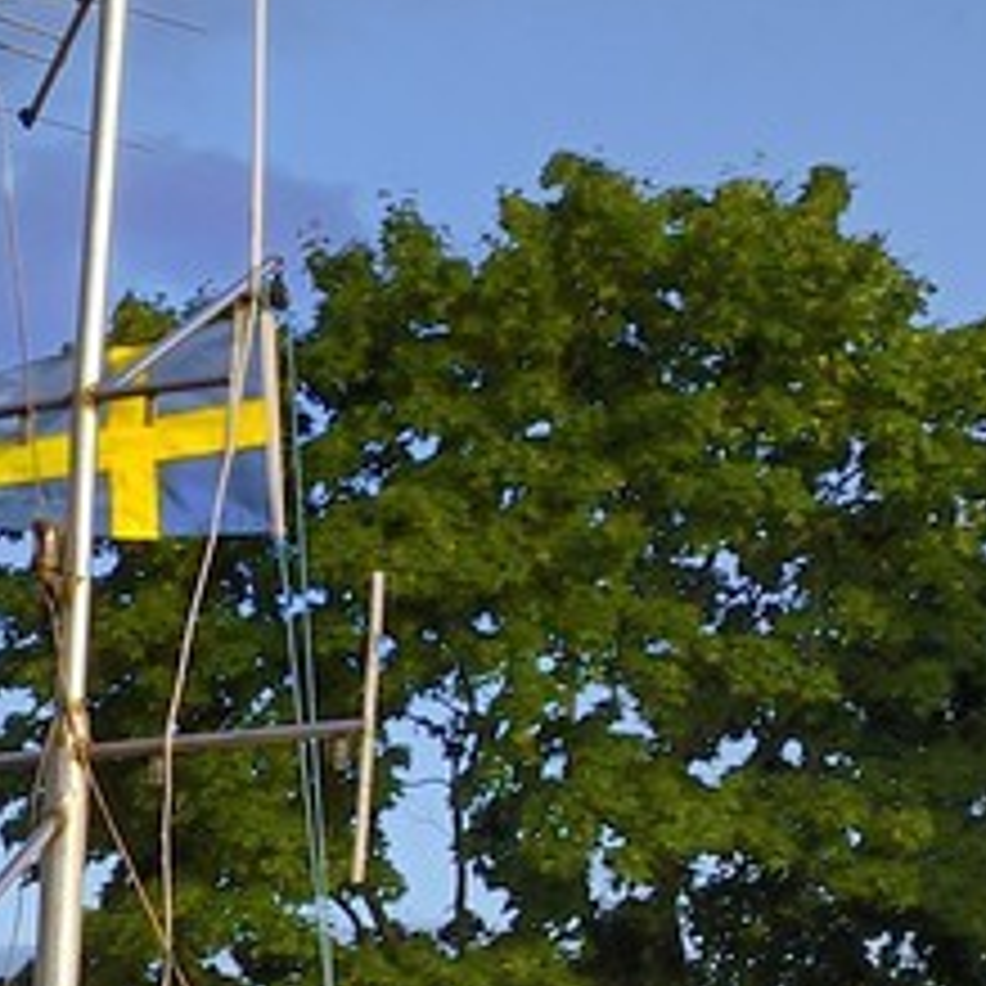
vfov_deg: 9.3
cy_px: 1796
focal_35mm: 180
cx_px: -1990
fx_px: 5801
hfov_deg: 8.2
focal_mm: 29
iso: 200
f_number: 11
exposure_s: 1/160
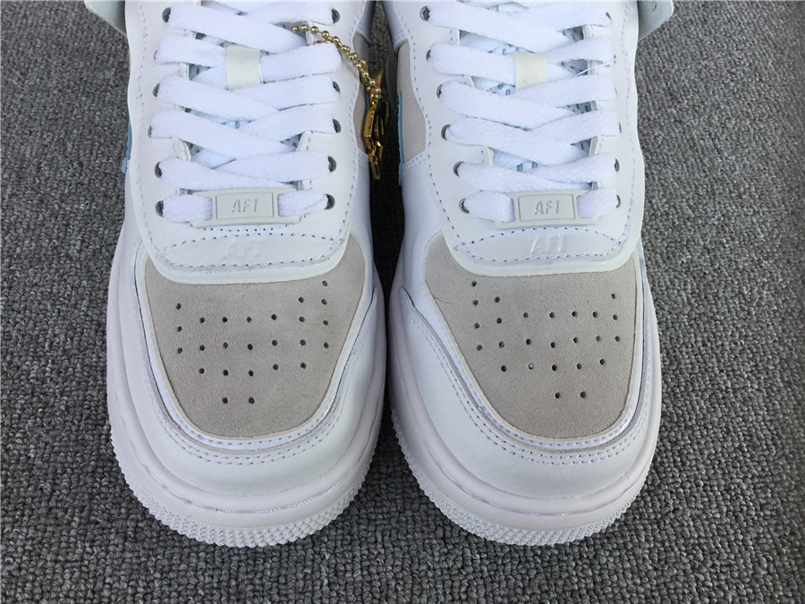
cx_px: 402
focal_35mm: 31
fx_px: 721
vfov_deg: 45.4
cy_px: 302
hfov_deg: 58.4
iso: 25
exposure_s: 1/476
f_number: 2.4
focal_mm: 3.3
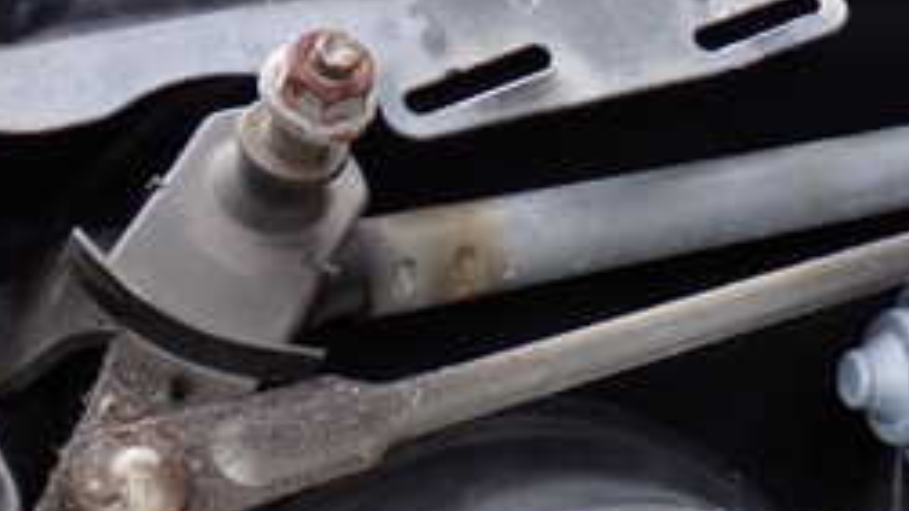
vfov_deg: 12.2
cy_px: 76
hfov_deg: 20.4
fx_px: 2385
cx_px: 1039
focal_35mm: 99
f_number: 2.7
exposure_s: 1/80
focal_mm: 6.83
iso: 125
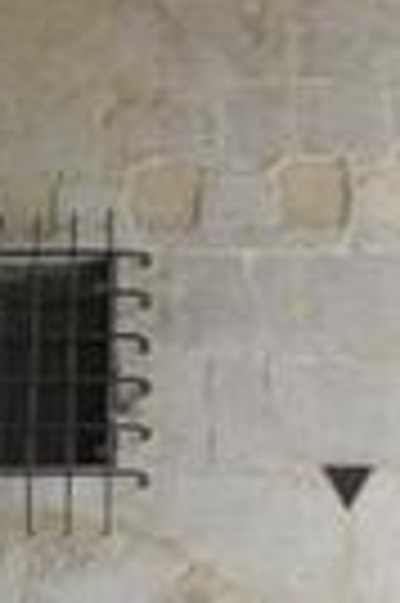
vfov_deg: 23.6
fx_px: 1437
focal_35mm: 86
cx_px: 184
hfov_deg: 15.8
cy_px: 387
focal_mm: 24
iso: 500
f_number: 5.6
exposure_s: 1/250
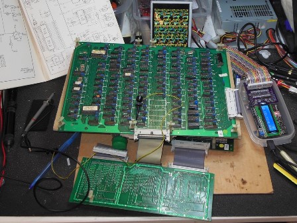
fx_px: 283
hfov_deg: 55.4
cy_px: 112
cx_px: 148
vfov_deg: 42.9
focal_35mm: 33
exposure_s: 1/30
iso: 125
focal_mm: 6
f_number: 3.5
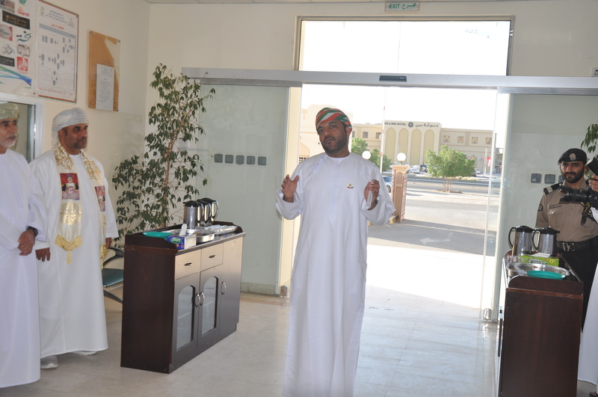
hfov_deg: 49.6
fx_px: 647
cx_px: 299
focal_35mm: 39
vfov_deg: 34.1
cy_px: 198
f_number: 9
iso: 200
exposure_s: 1/200
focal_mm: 26
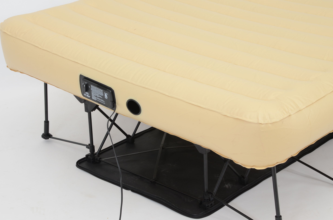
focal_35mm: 75
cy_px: 110
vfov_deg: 18.1
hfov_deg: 27.0
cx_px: 166
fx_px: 692
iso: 320
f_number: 11
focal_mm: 50
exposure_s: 1/125
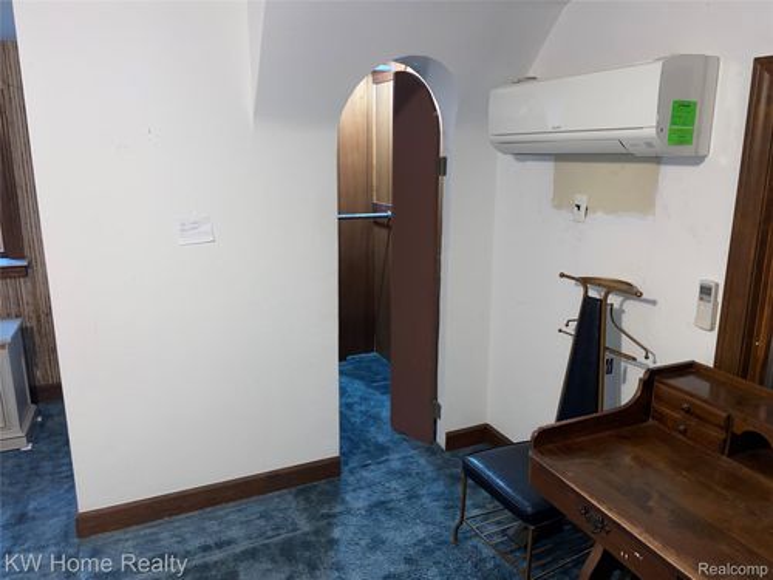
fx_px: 581
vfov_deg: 53.1
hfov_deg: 67.3
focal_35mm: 26
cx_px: 386
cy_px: 290
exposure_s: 1/17
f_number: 1.8
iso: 50
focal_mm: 4.25
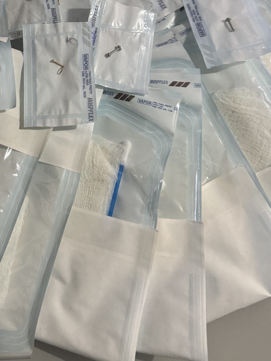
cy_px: 43
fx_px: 470
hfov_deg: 30.8
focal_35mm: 45
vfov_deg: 39.4
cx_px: 30
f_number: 1.78
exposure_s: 1/60
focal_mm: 6.76
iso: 640
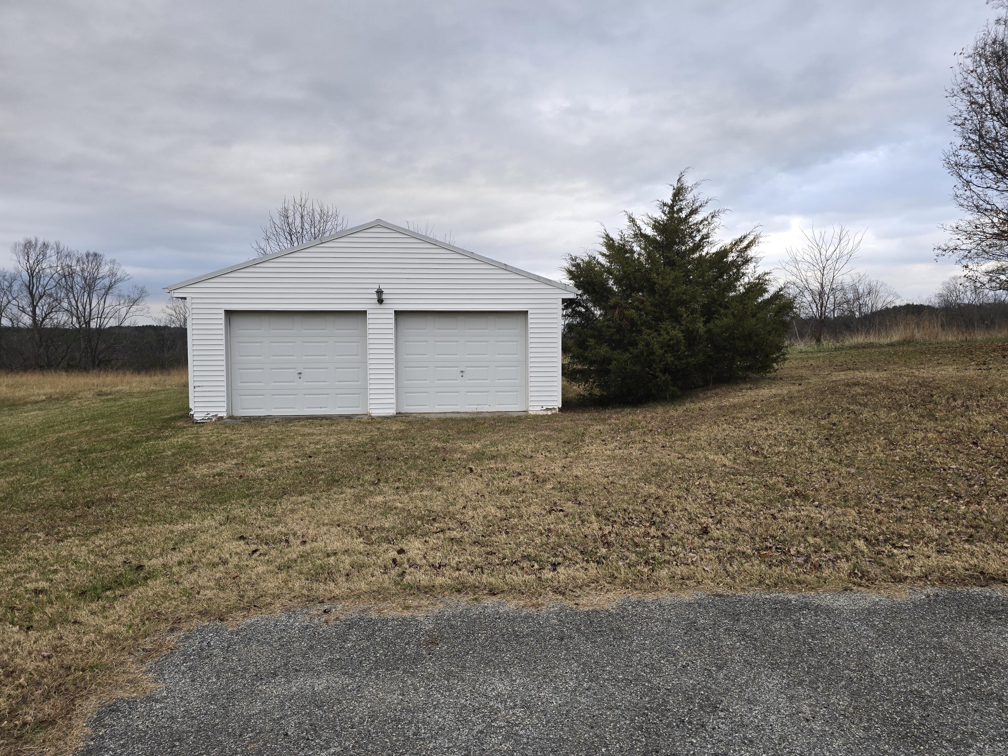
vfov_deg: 58.9
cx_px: 504
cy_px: 378
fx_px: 670
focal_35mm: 23
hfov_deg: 73.9
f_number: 1.7
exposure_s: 1/180
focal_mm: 6.3
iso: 40
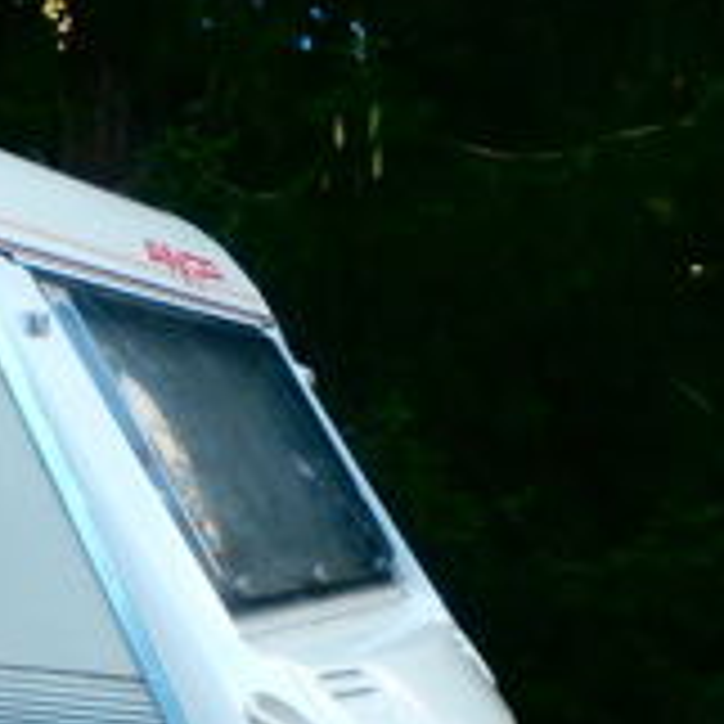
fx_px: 1562
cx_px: -265
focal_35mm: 66
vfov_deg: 24.4
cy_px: 791
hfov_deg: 22.7
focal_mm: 4.5
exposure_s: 1/160
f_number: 3
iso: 100
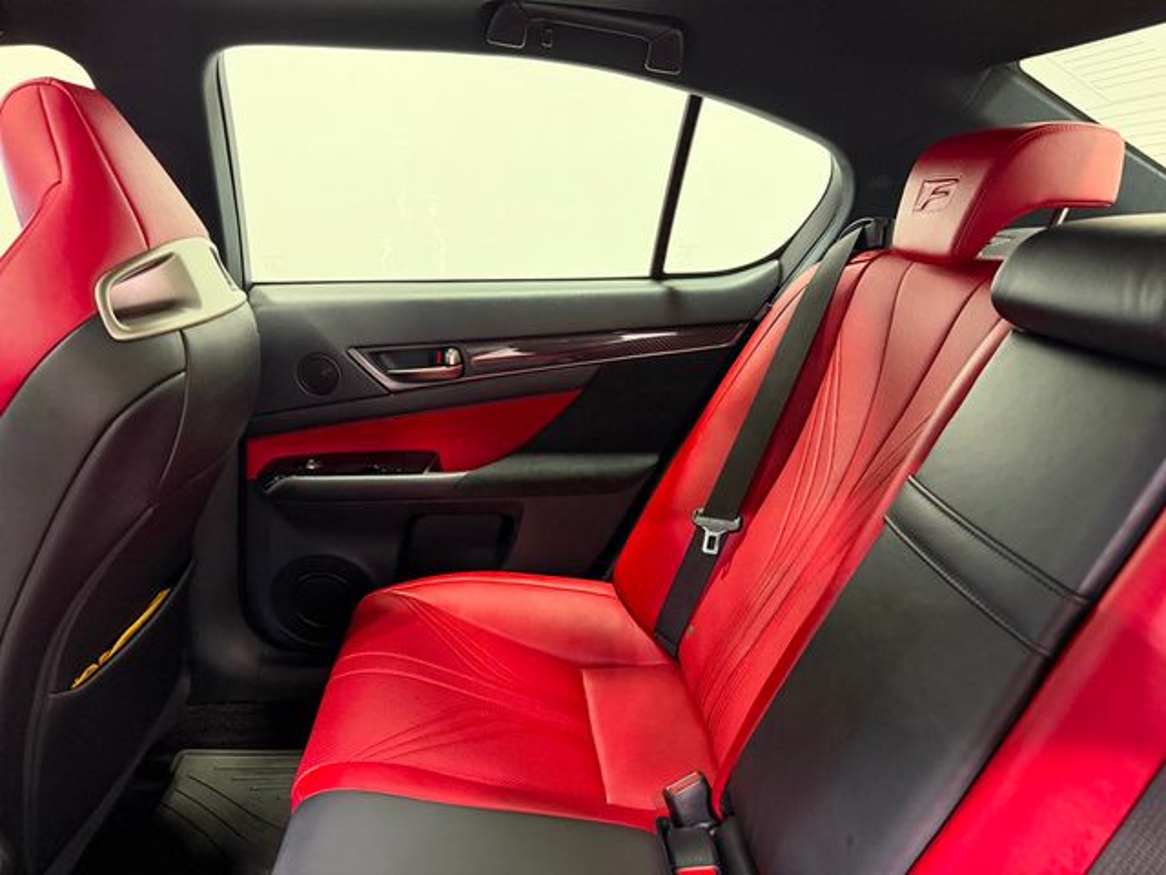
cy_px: 438
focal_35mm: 24
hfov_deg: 71.6
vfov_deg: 56.8
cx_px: 583
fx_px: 808
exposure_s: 1/60
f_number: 1.78
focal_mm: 6.76
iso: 640
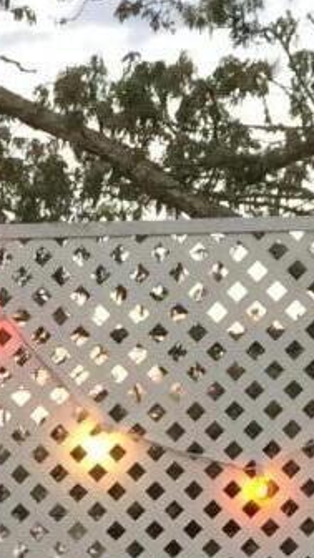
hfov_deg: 6.1
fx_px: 2783
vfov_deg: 10.8
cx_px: -478
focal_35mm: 188
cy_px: 991
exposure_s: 1/30
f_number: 2.2
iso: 40
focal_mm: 4.15
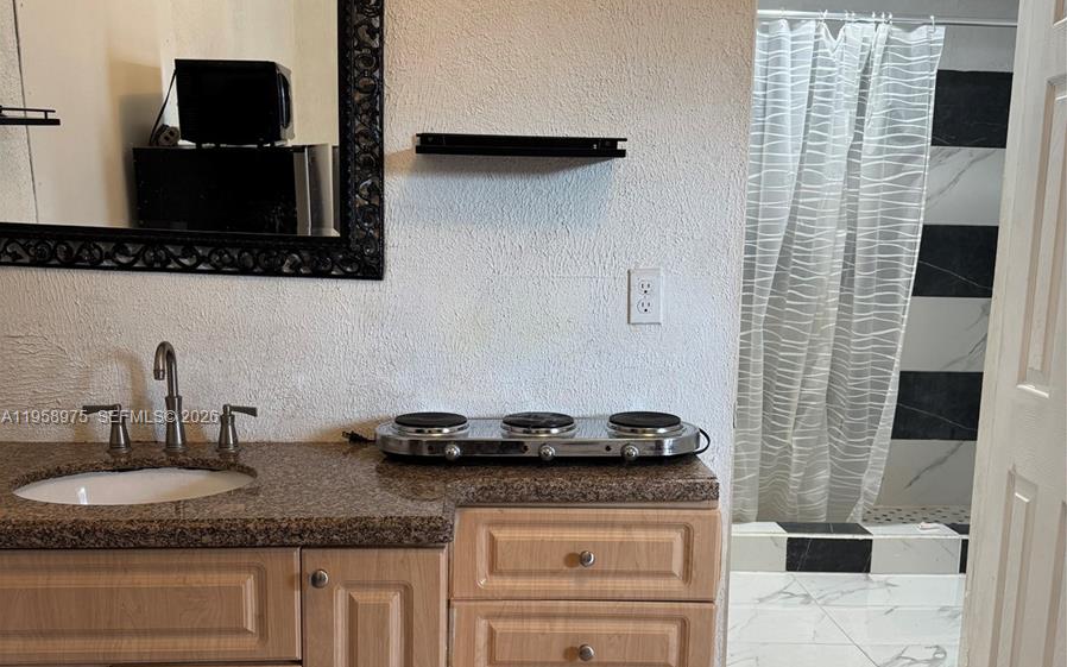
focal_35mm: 34
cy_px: 419
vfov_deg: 37.0
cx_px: 534
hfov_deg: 56.7
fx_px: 989
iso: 160
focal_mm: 6.76
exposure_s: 1/60
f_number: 1.78
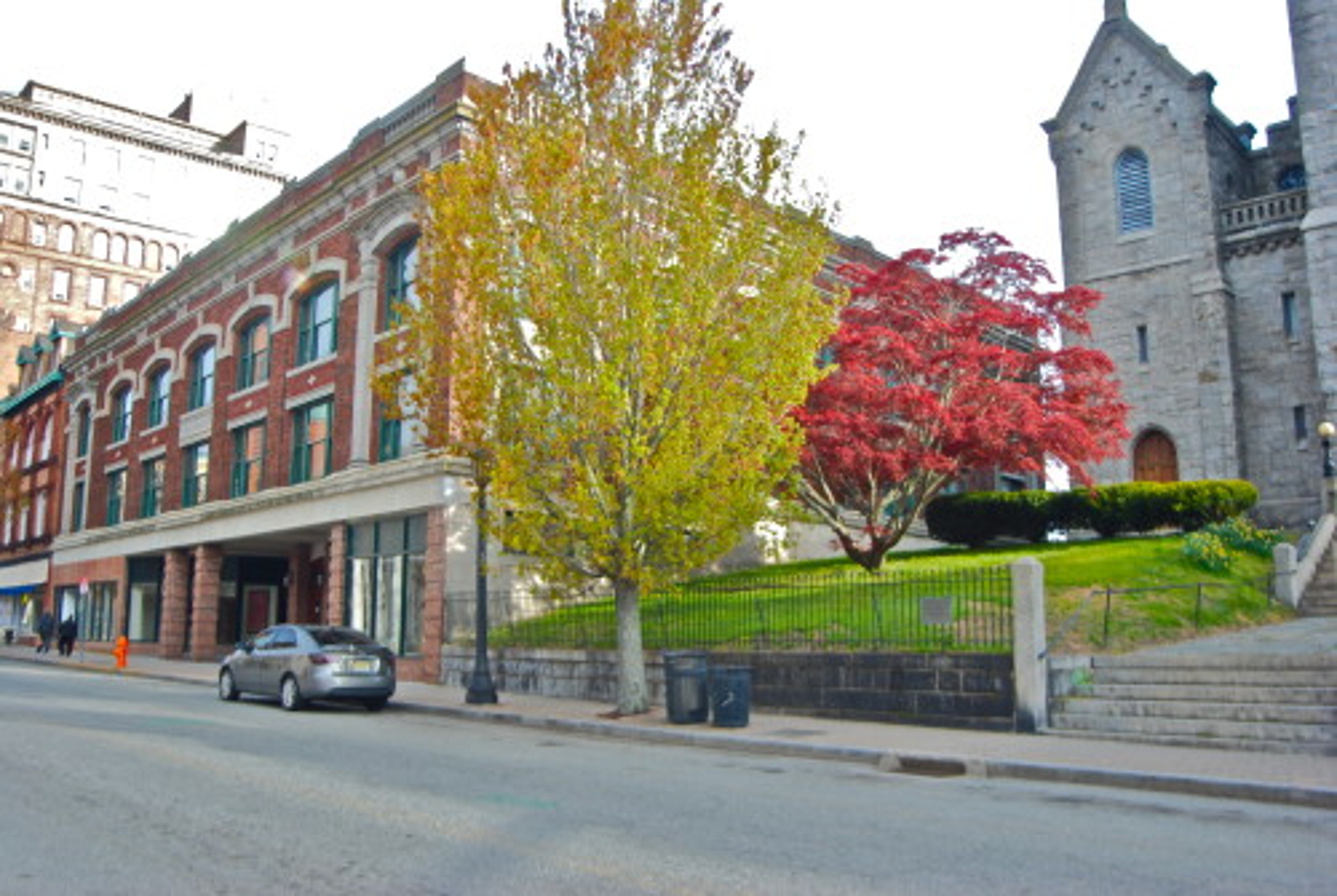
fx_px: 1116
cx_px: 668
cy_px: 448
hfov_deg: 61.9
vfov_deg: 43.7
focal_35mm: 30
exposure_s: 1/80
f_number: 4.5
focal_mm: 20
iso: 200
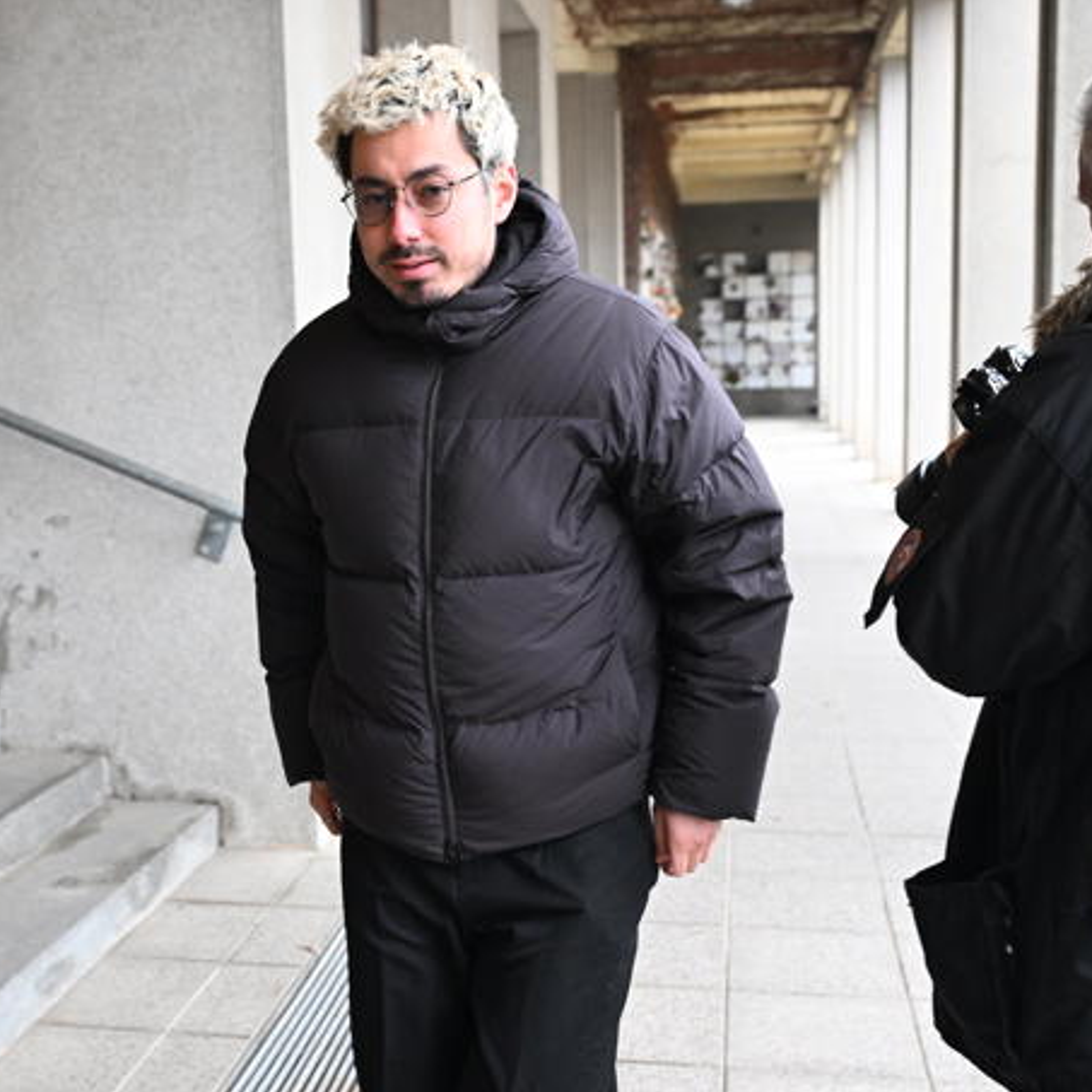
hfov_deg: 38.2
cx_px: 446
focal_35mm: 44
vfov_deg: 38.3
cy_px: 550
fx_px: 1570
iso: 3200
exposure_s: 1/160
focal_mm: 34
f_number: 4
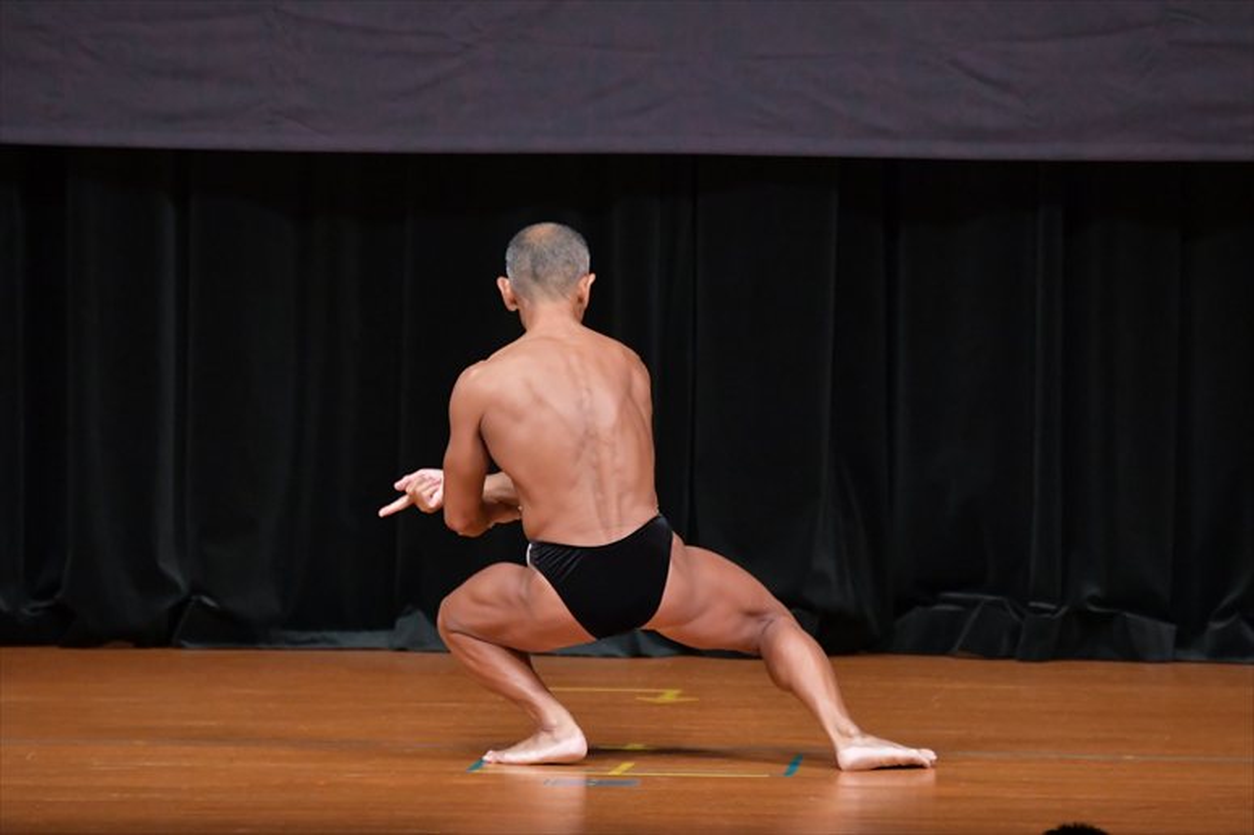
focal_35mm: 345
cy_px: 418
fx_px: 12012
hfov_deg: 6.0
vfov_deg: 4.0
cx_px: 627
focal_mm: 230
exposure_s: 1/400
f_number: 5.6
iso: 5000
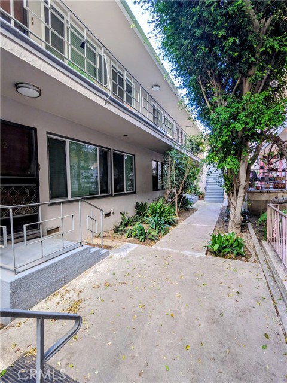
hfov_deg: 78.1
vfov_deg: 94.5
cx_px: 144
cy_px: 192
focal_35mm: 16
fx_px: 177
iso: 43
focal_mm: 2.22
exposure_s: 1/60
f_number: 2.2
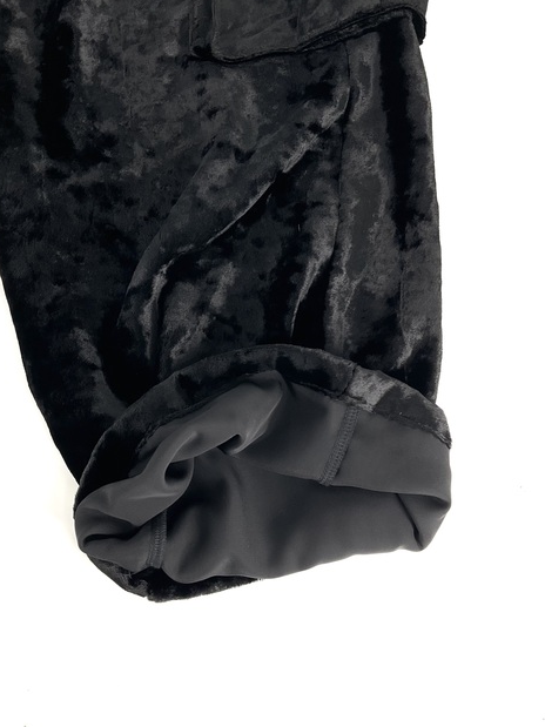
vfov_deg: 60.0
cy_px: 365
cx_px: 268
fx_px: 630
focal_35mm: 30
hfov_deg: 46.8
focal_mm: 3
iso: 20
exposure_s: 1/100
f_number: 1.8
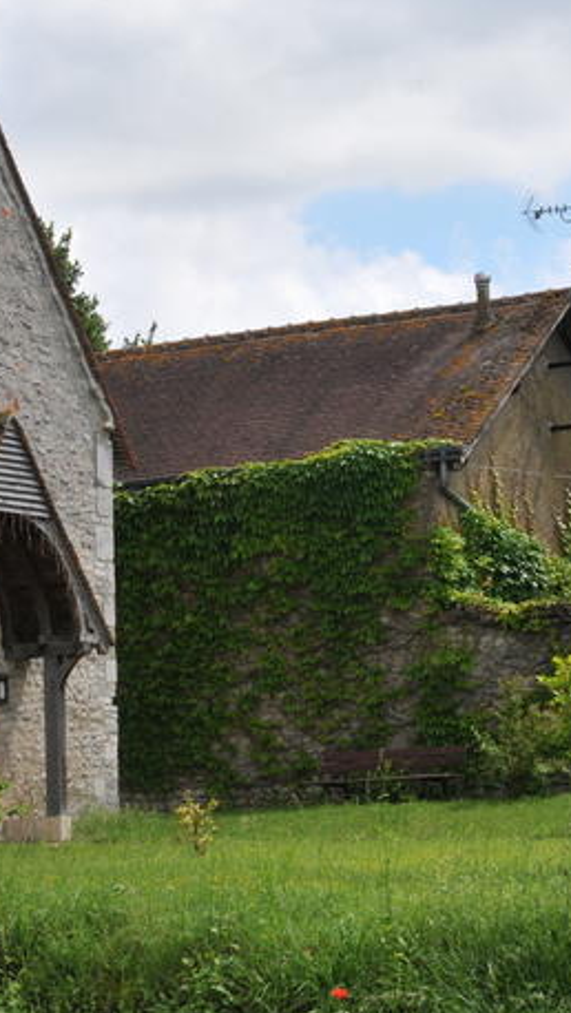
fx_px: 3684
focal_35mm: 137
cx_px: 365
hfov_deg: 8.9
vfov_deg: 15.6
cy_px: 336
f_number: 10
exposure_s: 1/400
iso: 200
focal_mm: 40
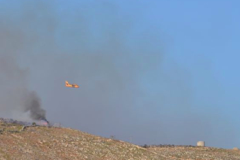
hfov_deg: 4.8
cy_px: 81
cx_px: 54
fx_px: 2847
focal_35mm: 427
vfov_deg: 3.2
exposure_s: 1/500
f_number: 5.6
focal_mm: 125
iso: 100
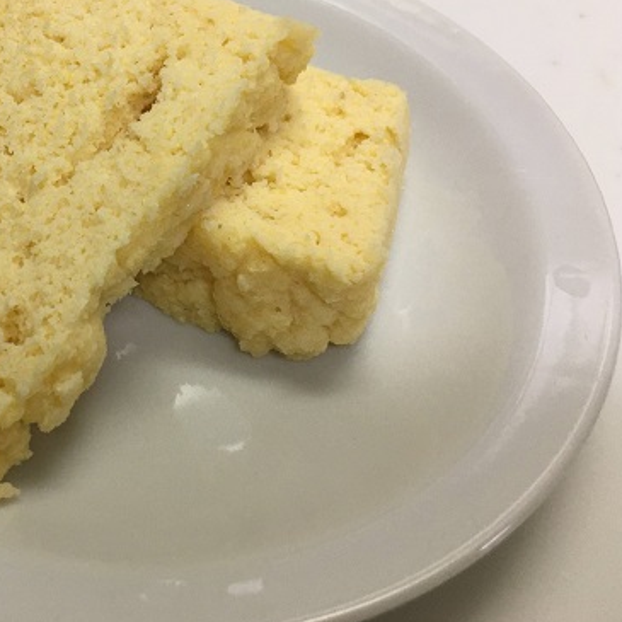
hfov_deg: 36.2
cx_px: 116
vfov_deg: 37.3
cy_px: 232
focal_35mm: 45
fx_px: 915
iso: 40
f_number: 2.2
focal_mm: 4.15
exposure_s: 1/30
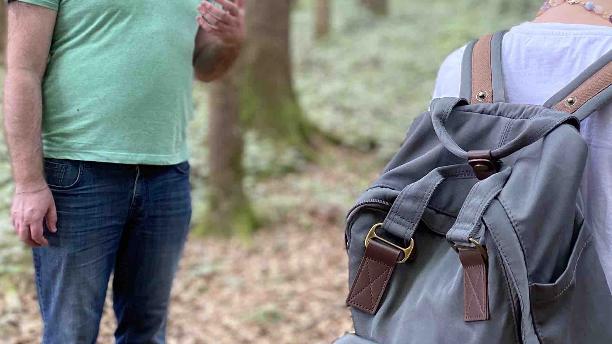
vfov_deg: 18.7
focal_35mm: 64
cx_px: 512
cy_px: 92
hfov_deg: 31.7
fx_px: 1039
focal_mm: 4.25
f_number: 1.8
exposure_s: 1/75
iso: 125
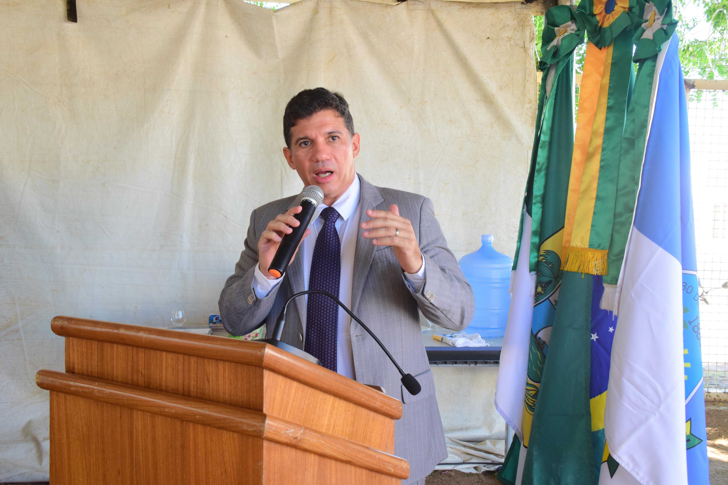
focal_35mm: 165
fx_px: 3336
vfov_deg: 8.3
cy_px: 242
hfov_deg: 12.5
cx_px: 364
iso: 800
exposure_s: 1/60
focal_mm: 110
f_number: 13
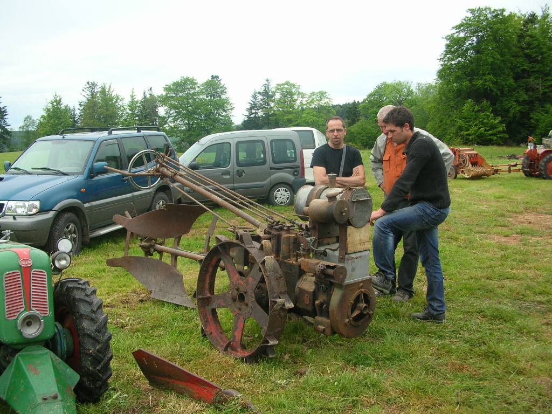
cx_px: 276
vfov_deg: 40.7
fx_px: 558
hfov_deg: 52.6
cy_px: 207
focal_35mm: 35
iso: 50
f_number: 2.8
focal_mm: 5.8
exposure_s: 1/302
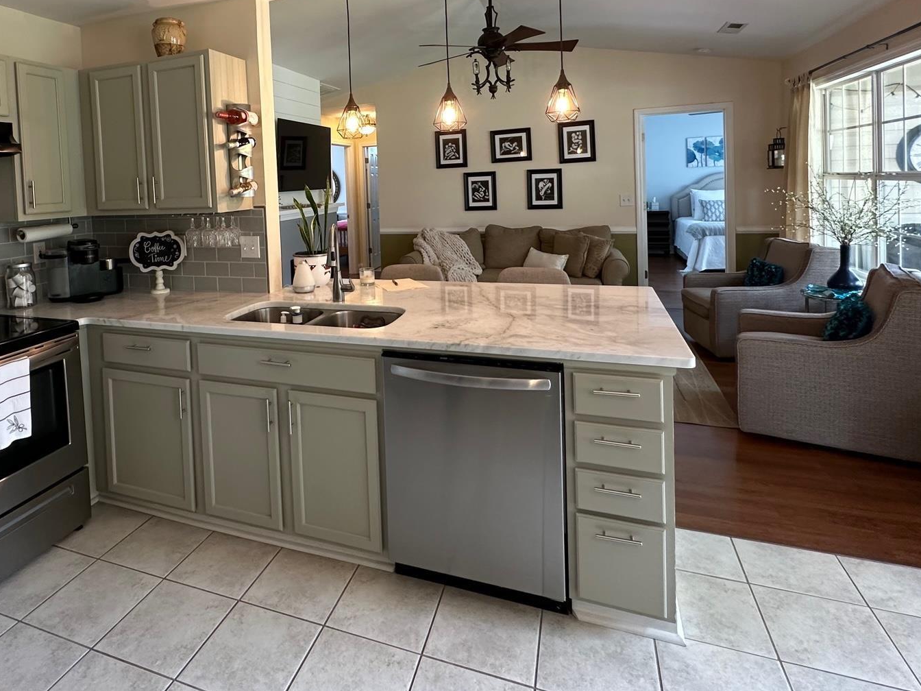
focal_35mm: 21
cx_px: 358
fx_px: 559
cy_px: 204
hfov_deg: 77.9
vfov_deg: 61.1
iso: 200
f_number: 2.2
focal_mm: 2.22
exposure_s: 1/60
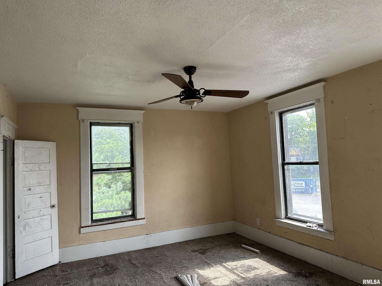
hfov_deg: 71.6
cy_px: 143
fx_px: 265
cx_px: 191
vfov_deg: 56.8
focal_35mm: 24
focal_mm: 6.86
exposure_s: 1/211
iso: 64
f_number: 1.78
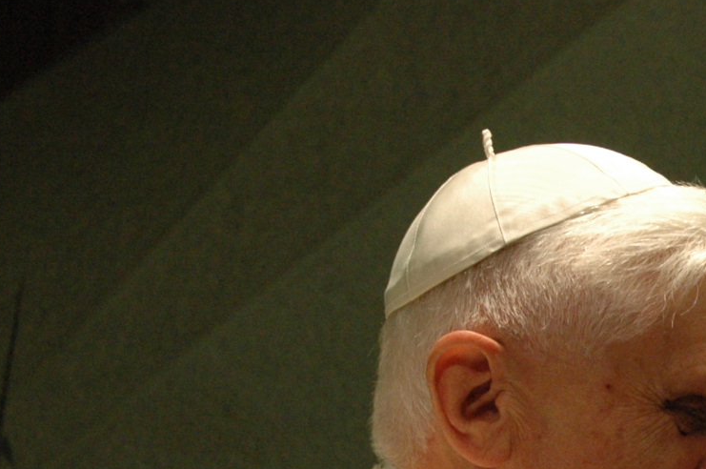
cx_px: 672
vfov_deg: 10.1
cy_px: 653
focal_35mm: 132
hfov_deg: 15.4
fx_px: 2576
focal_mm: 29
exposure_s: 1/100
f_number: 5
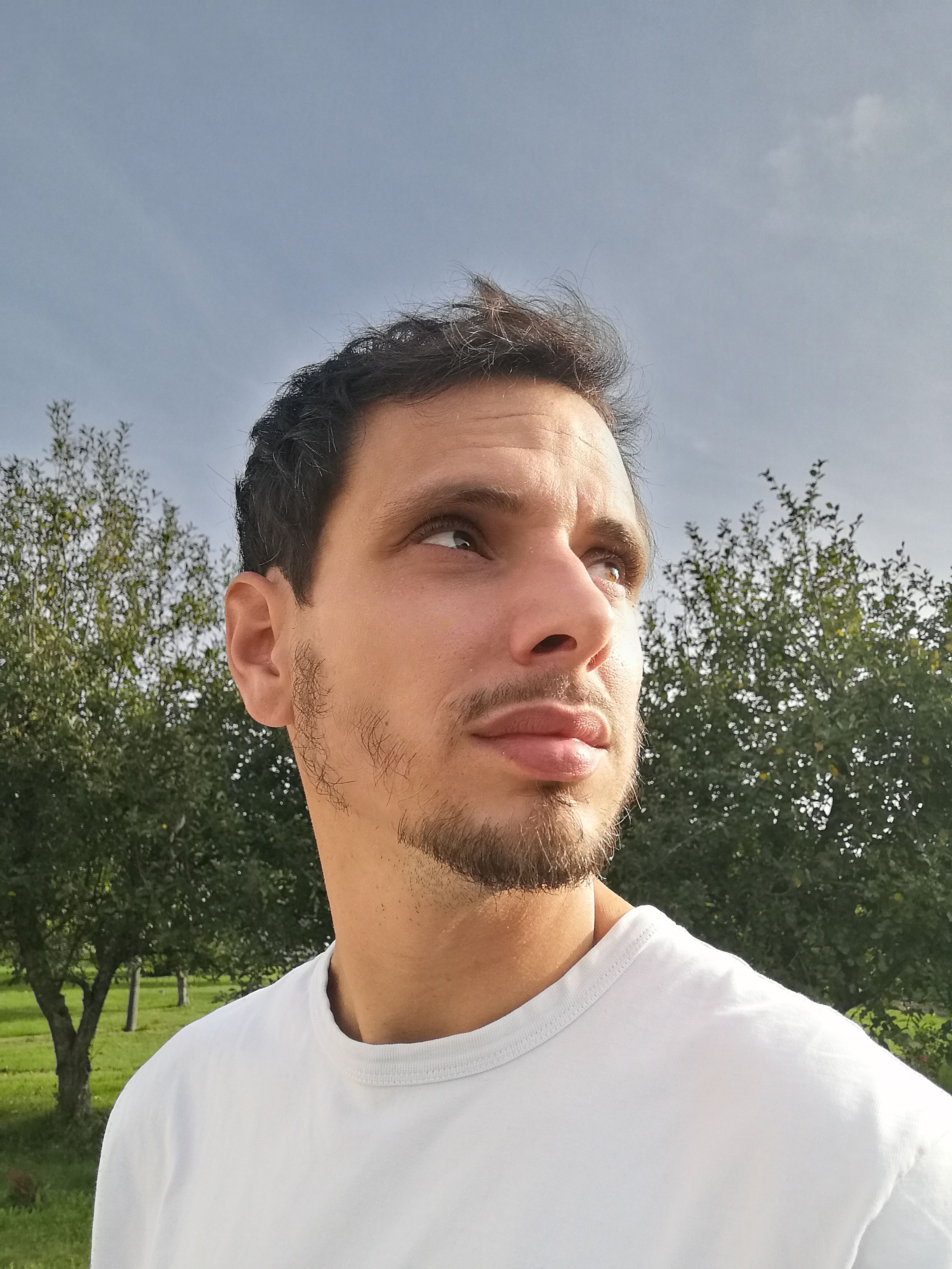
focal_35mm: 26
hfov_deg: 53.1
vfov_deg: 67.3
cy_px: 634
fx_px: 953
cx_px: 476
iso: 50
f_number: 2
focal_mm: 3.81
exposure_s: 1/982
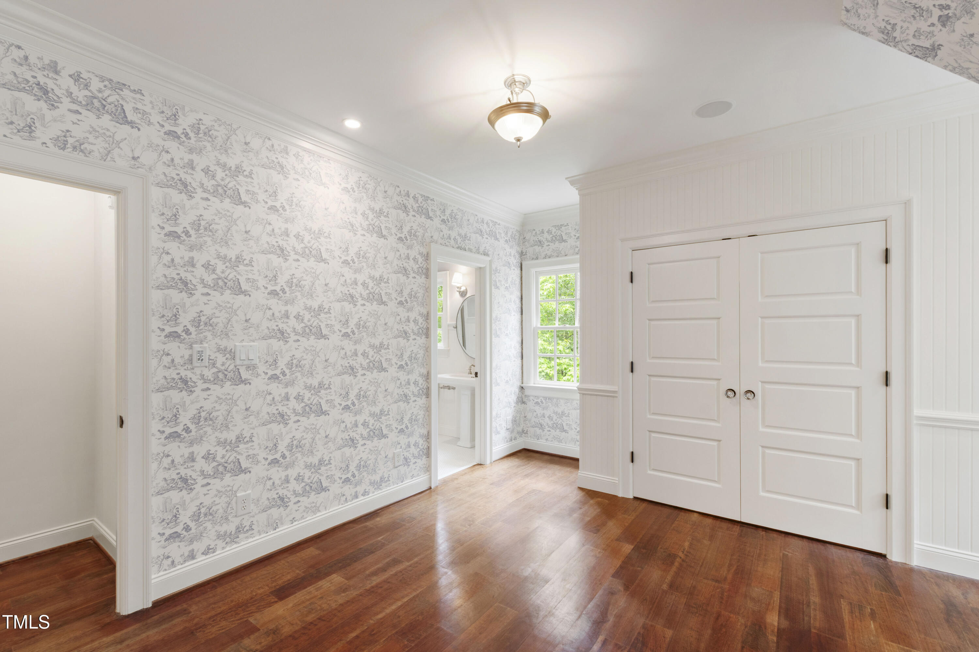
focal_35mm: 15
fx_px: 408
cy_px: 326
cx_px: 490
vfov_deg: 77.3
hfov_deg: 100.4
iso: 100
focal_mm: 10
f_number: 8
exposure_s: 1/1.25
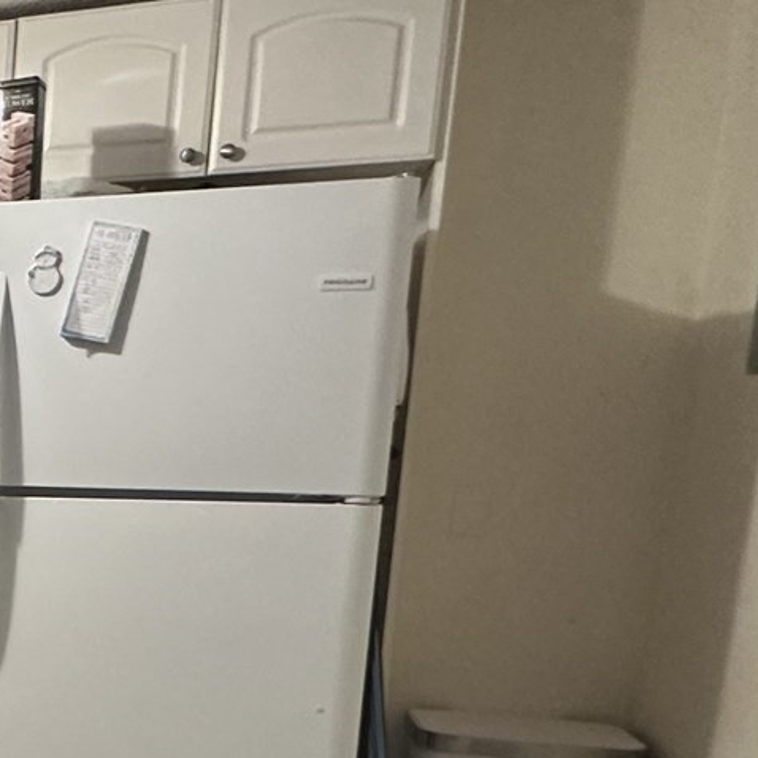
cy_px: 634
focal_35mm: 53
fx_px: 1313
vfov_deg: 31.2
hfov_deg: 23.6
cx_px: -455
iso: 400
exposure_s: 1/60
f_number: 2.2
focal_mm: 2.22
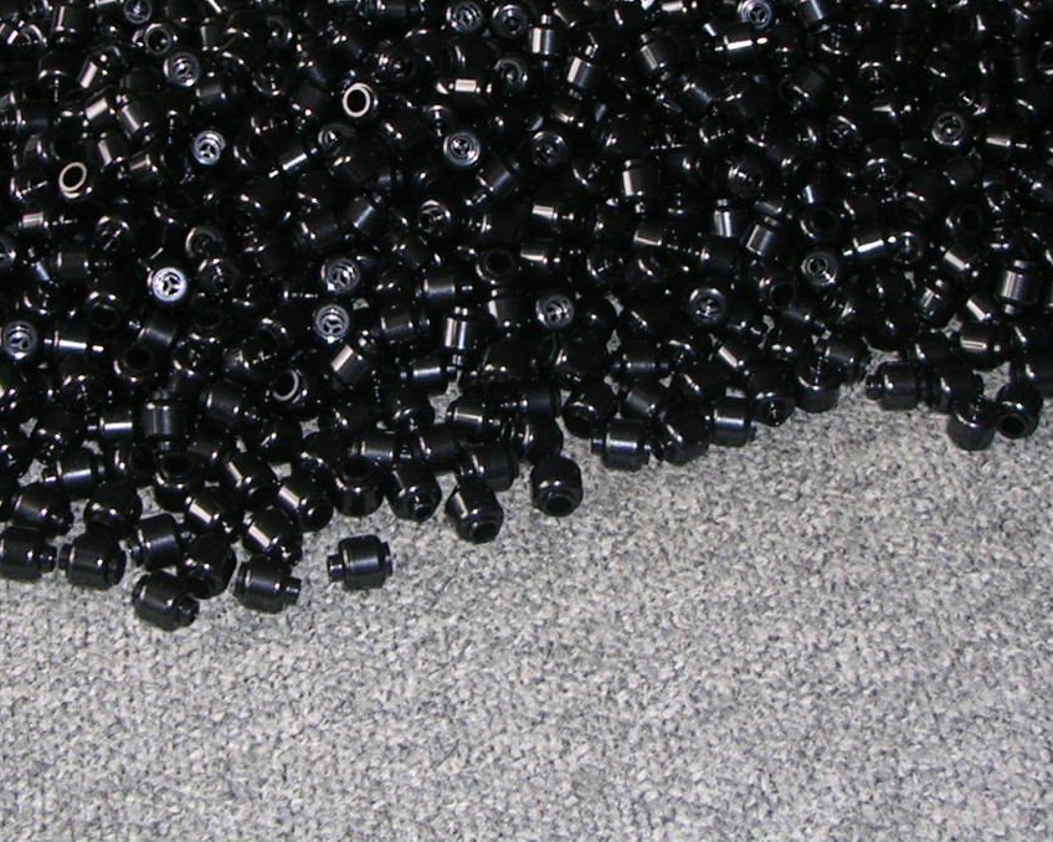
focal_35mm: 70
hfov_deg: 27.1
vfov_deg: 21.7
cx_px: 549
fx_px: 2181
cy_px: 266
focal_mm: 5.8
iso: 50
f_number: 2.8
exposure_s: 1/60.1
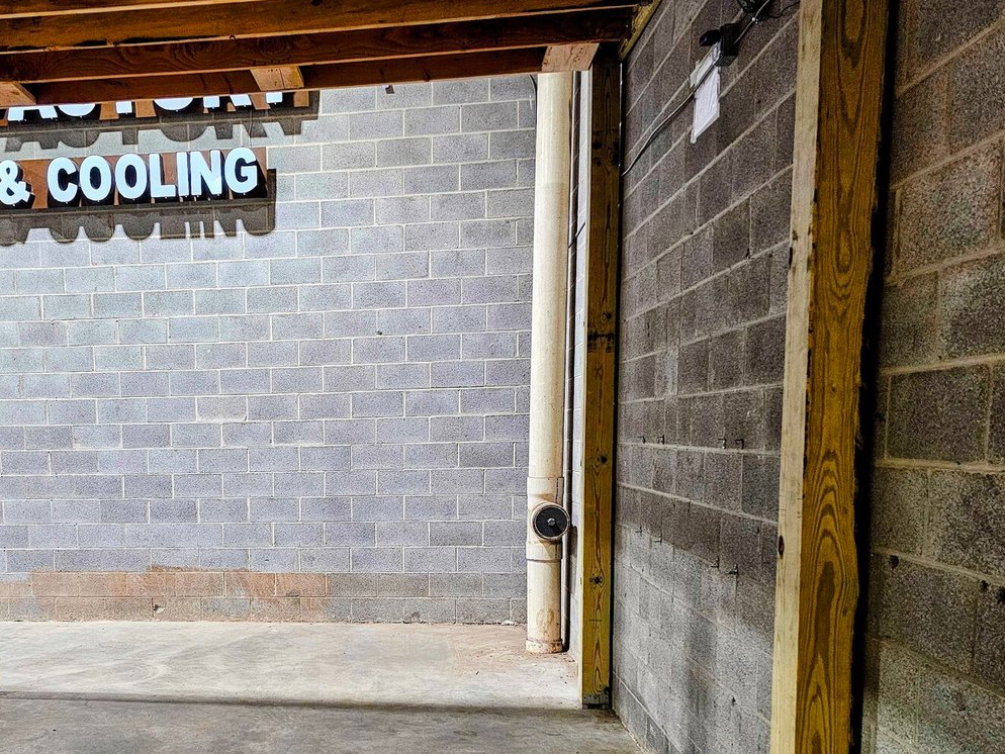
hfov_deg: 50.8
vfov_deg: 39.8
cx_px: 273
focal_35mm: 35
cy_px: 545
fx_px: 1016
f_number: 1.7
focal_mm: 6.3
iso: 500
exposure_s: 1/120
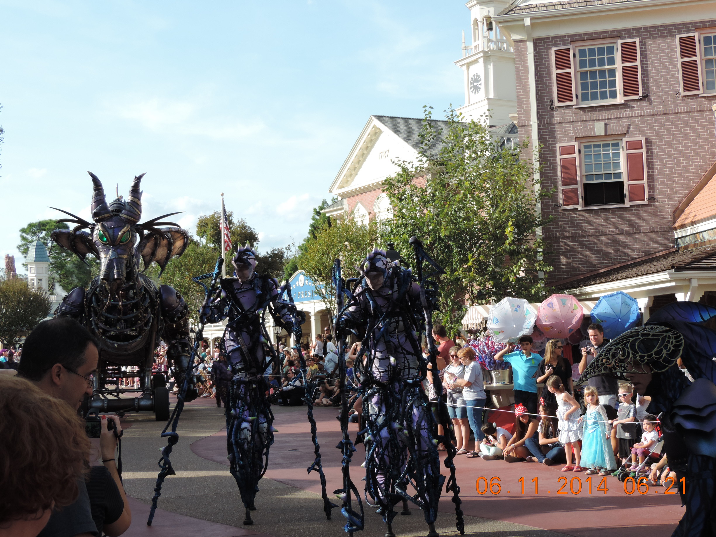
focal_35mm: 51
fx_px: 1055
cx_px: 356
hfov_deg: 37.5
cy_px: 270
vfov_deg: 28.6
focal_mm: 8.9
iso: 80
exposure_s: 1/400
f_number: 3.6
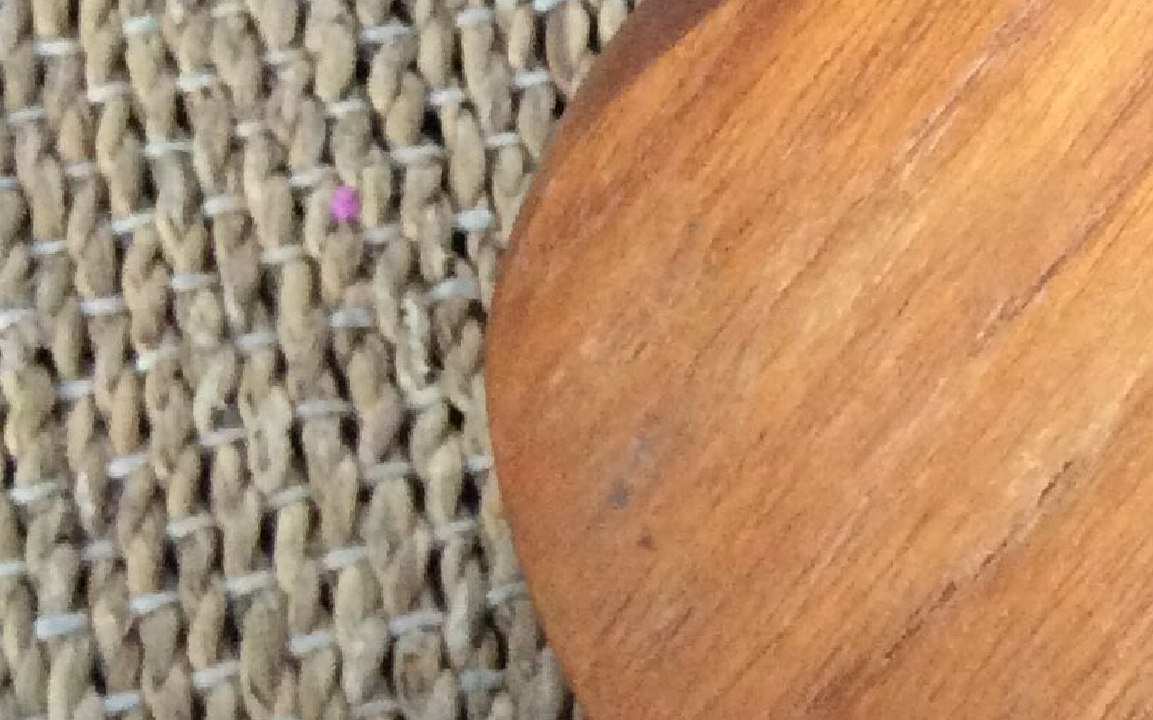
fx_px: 3393
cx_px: 1553
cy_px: 251
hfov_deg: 17.9
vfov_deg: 12.1
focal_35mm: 108
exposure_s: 1/25
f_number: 2.4
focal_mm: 3.3
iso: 250
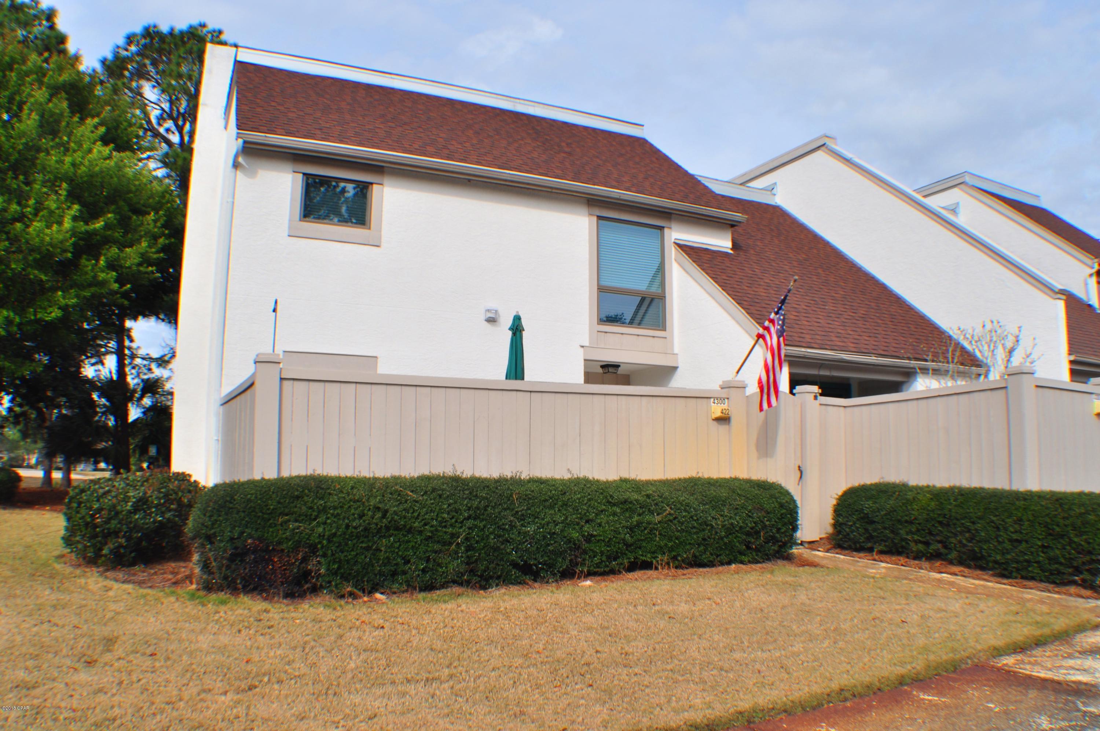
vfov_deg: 39.9
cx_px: 550
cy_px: 366
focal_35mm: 33
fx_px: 1007
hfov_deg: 57.3
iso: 200
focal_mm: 22
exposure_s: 1/200
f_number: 13
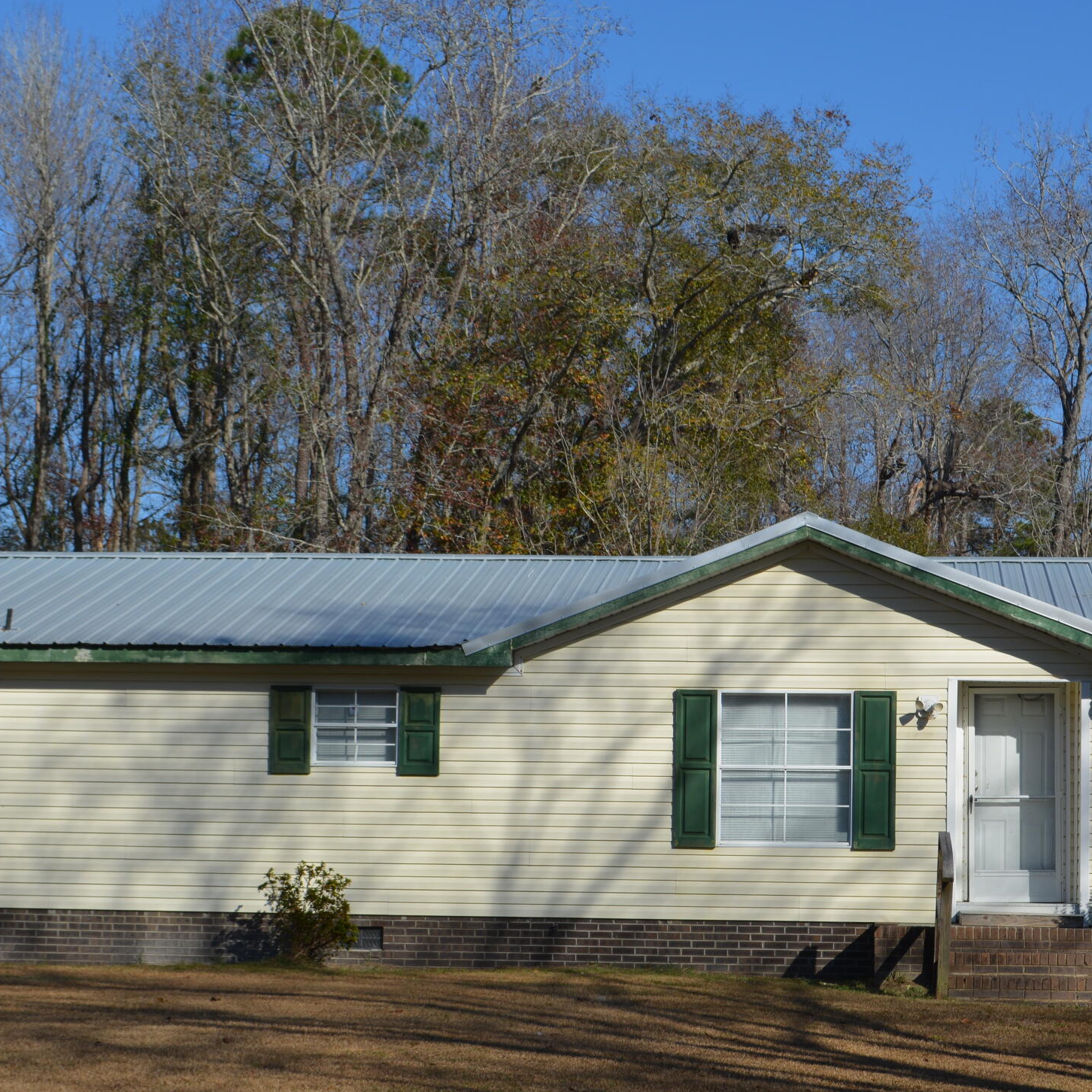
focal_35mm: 79
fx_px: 2820
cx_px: 627
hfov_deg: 21.9
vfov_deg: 21.8
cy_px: 723
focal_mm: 30
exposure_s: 1/320
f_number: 9
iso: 100
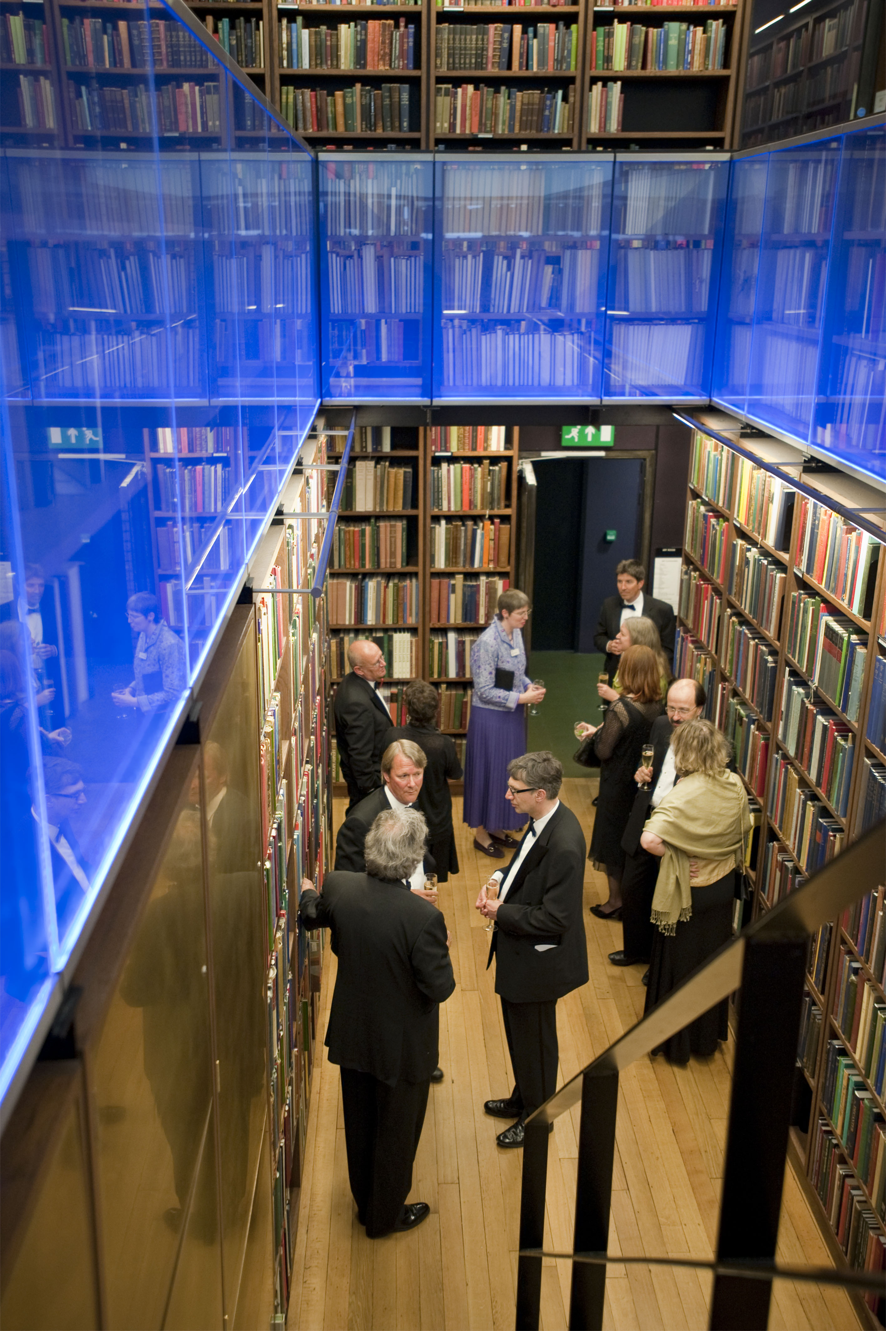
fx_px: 1294
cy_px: 666
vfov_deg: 54.5
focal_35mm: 35
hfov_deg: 37.8
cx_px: 443
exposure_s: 1/45
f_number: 2.8
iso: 1600
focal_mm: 35
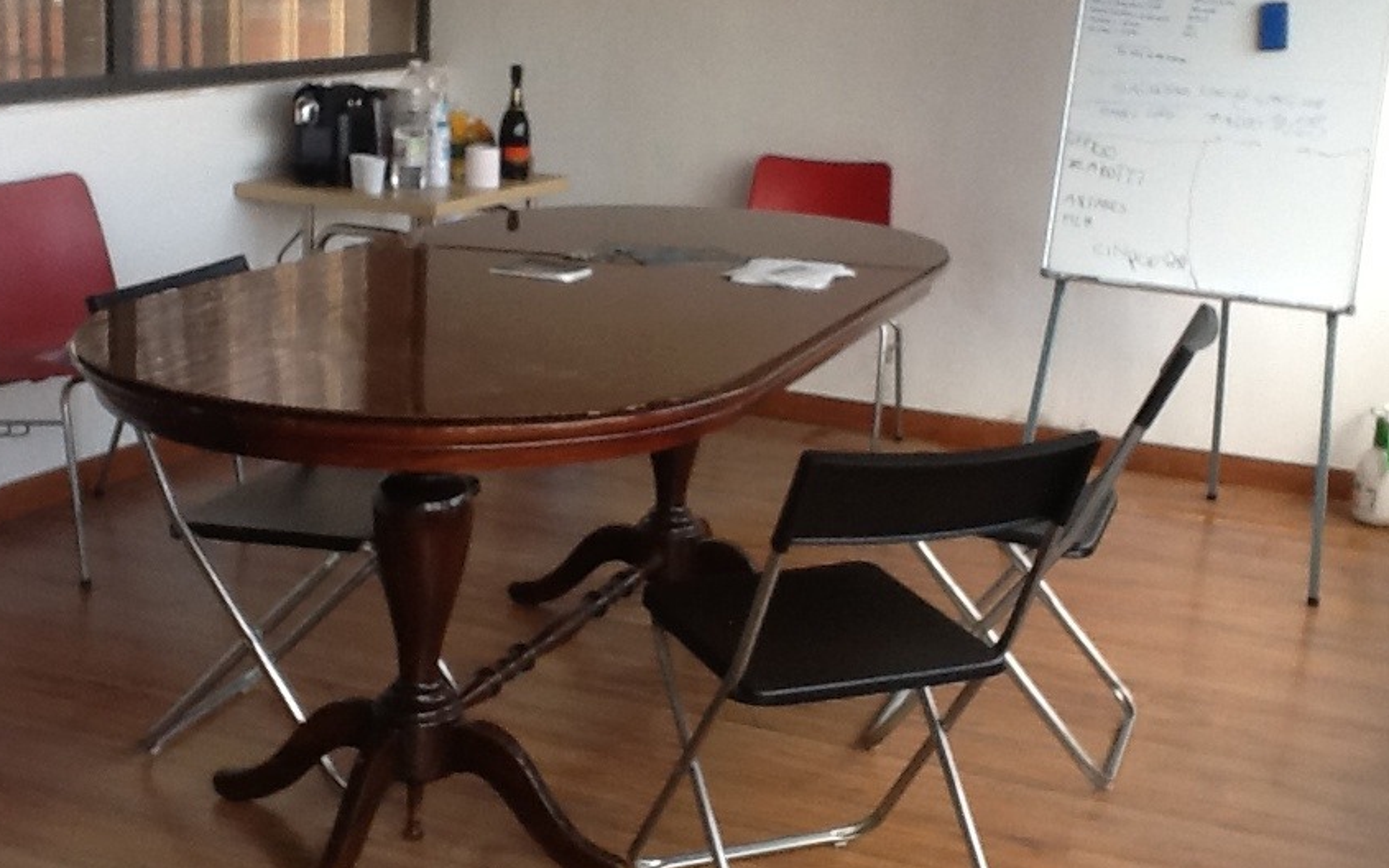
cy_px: 322
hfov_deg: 38.2
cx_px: 662
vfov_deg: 24.3
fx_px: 2006
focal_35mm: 53
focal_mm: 2.03
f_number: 2.4
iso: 50
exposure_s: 1/60
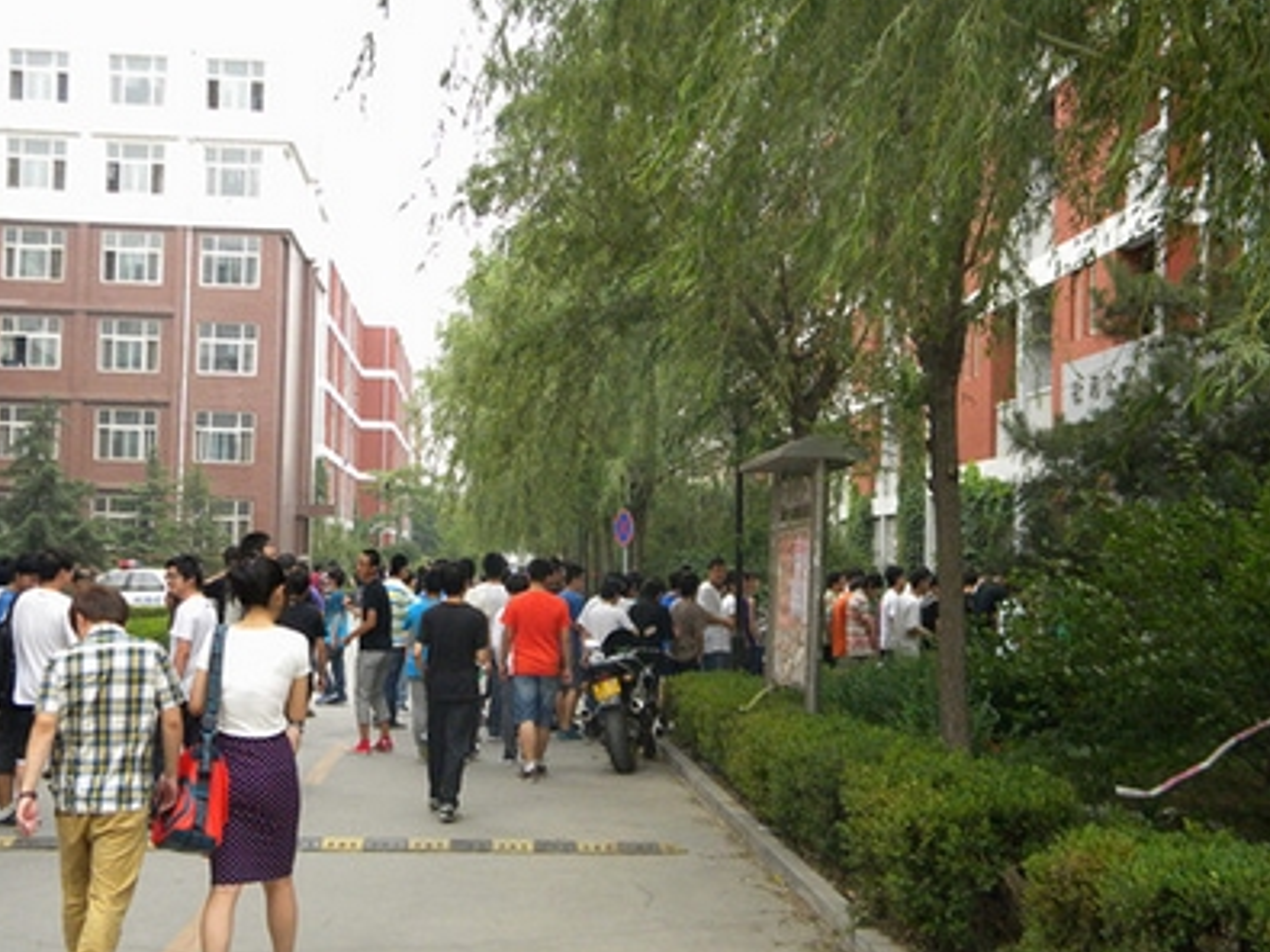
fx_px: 1834
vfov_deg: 29.1
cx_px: 608
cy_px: 468
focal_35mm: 50
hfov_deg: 38.2
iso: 389
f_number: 3.9
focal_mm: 8.6
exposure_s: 1/511
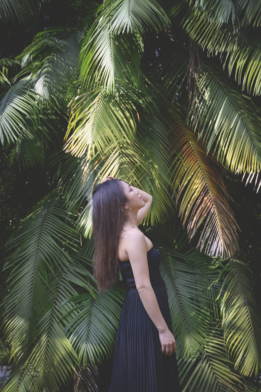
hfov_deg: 31.9
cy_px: 196
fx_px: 457
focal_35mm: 42
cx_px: 130
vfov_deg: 46.4
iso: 80
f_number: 4
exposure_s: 1/160
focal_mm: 42
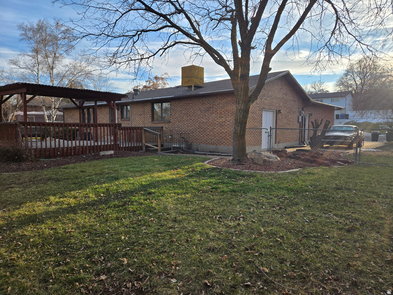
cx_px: 196
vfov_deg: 58.9
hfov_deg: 73.9
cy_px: 148
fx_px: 261
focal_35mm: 23
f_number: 1.8
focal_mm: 5.4
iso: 64
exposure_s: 1/2921
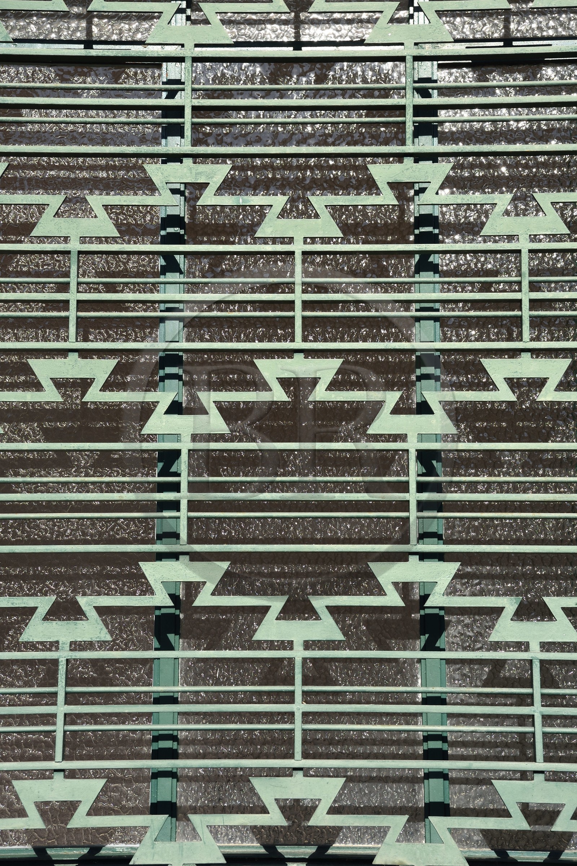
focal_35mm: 60
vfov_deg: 33.4
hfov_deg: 22.6
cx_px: 288
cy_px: 433
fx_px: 1444
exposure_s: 1/250
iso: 200
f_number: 10
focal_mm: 60
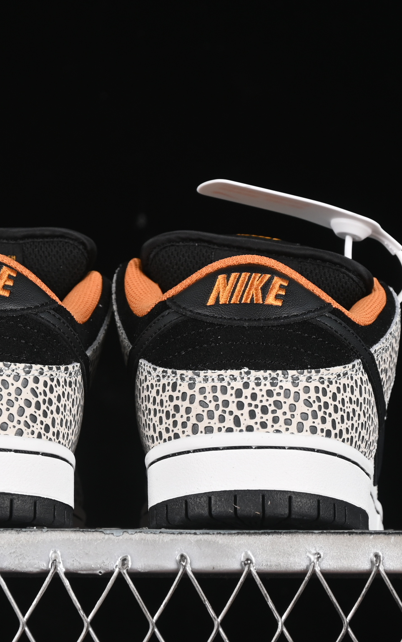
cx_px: 123
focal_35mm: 138
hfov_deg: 9.5
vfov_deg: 15.1
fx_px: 2419
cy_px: 289
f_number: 6.3
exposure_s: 1/60
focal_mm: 50
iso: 160
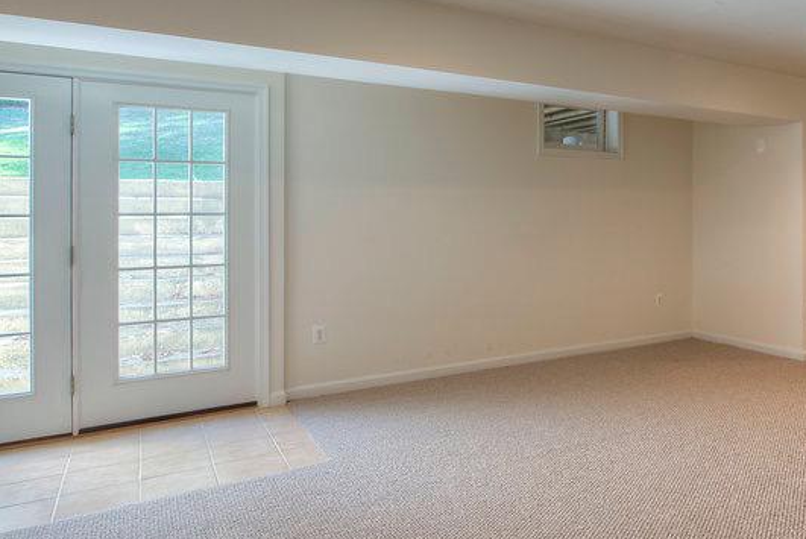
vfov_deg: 47.8
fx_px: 605
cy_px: 219
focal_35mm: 27
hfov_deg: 63.4
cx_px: 606
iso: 200
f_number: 9
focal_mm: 14
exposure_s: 1/6
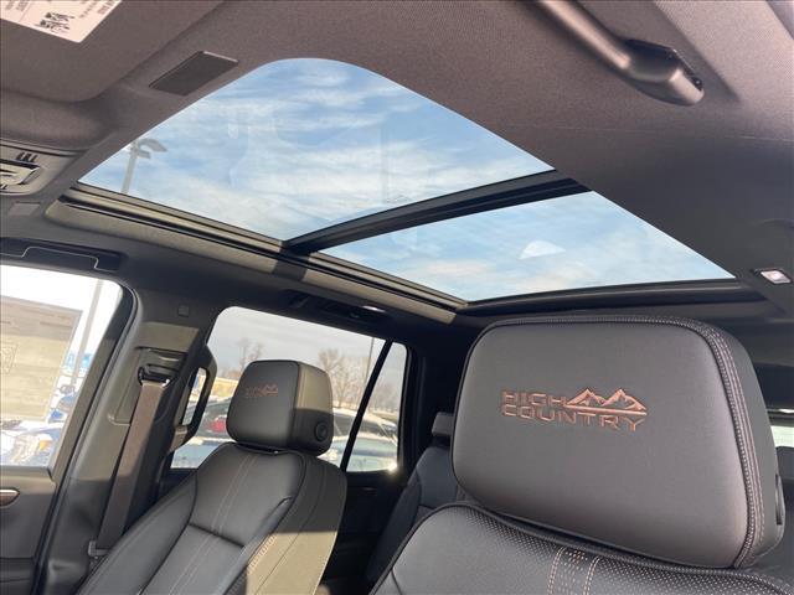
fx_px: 596
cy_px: 298
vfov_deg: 53.1
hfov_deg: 67.3
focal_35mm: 26
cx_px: 397
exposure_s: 1/121
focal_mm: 4.2
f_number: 1.6
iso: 40
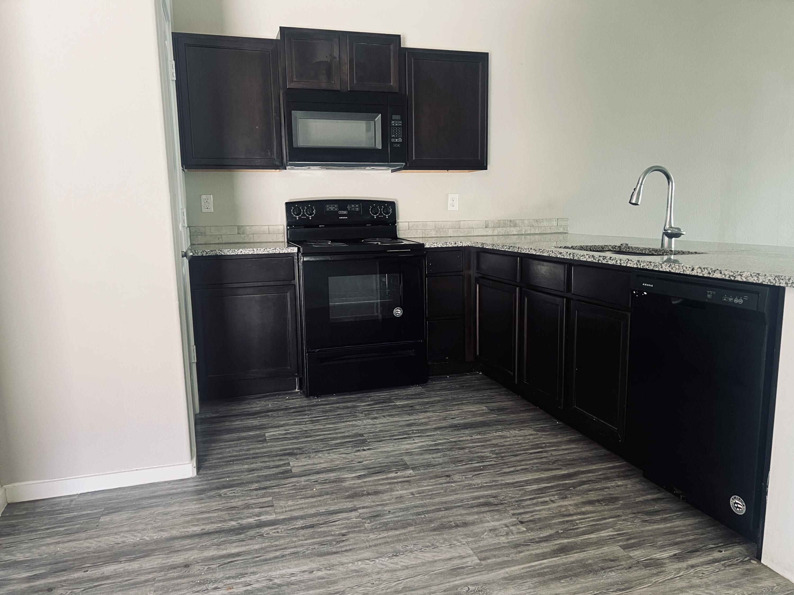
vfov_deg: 53.1
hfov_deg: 67.3
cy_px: 298
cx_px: 397
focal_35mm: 26
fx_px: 596
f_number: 1.5
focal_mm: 5.7
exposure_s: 1/60
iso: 250
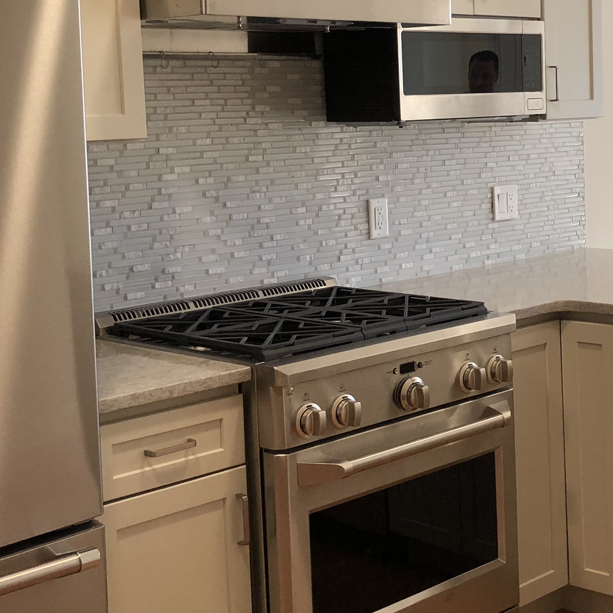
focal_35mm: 65
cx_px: 505
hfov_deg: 25.9
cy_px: 212
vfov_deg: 26.4
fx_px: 1302
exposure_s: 1/40
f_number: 1.8
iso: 25
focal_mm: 4
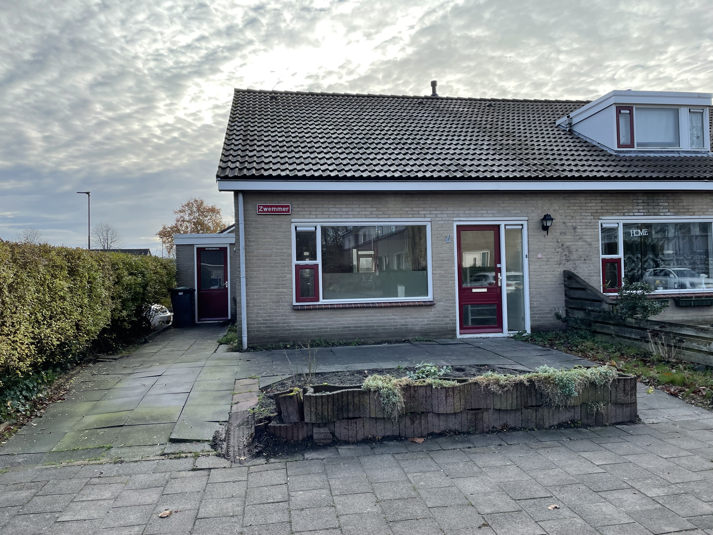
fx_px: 536
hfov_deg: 67.3
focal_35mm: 26
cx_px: 356
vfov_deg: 53.1
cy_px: 268
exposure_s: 1/972
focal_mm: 4.2
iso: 32
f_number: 1.6
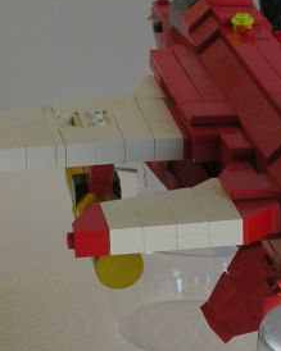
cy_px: 163
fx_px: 1924
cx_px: 257
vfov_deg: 10.4
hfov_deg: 8.3
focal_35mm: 185
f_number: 3.7
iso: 50
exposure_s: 1/17.4
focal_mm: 10.9
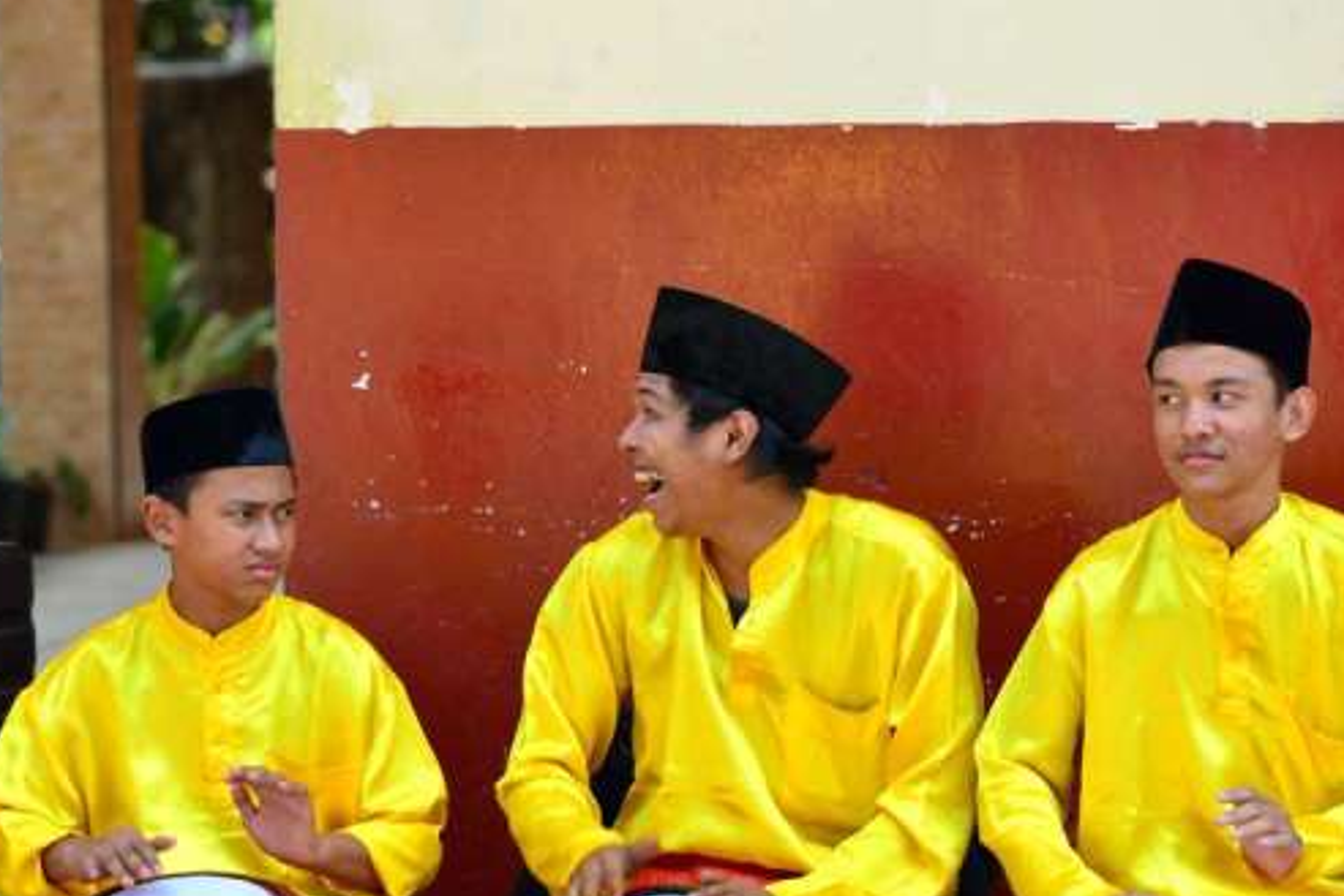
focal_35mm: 276
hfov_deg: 7.5
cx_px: 744
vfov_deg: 5.0
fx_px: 10306
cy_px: 594
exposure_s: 1/200
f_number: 4
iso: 100
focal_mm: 170
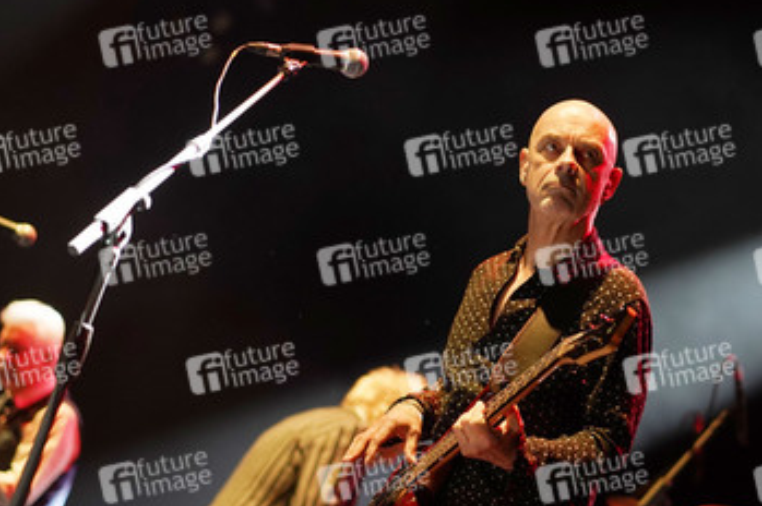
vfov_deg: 12.4
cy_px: 314
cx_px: 403
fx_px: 2326
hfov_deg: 18.6
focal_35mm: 110
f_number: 2.2
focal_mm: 85
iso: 1250
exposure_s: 1/200
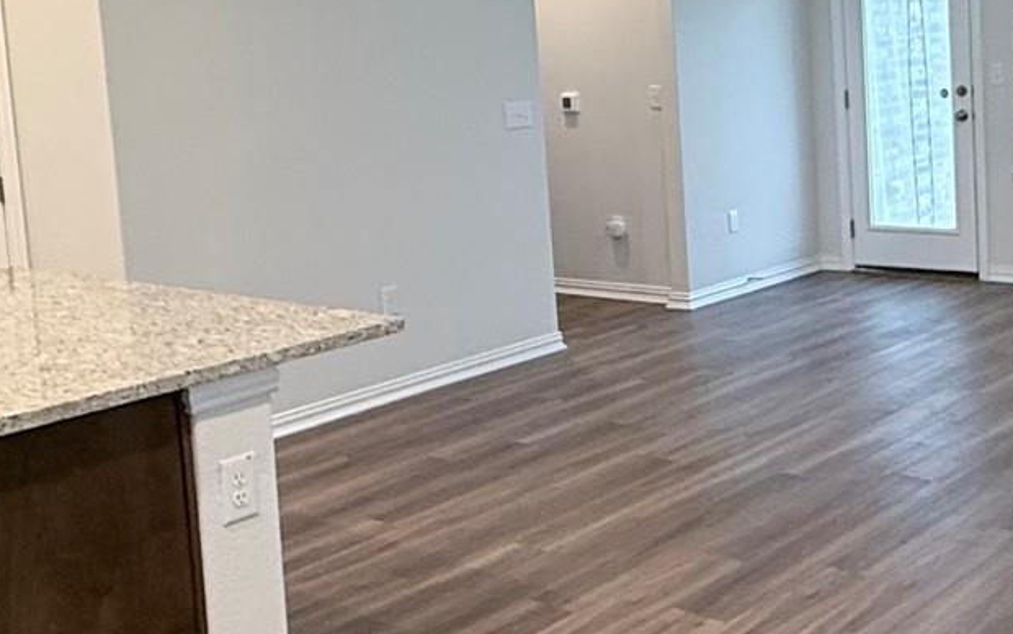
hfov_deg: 40.9
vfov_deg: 26.2
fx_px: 1353
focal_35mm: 49
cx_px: 606
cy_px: 190
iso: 250
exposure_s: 1/60
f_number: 2.2
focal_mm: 2.22
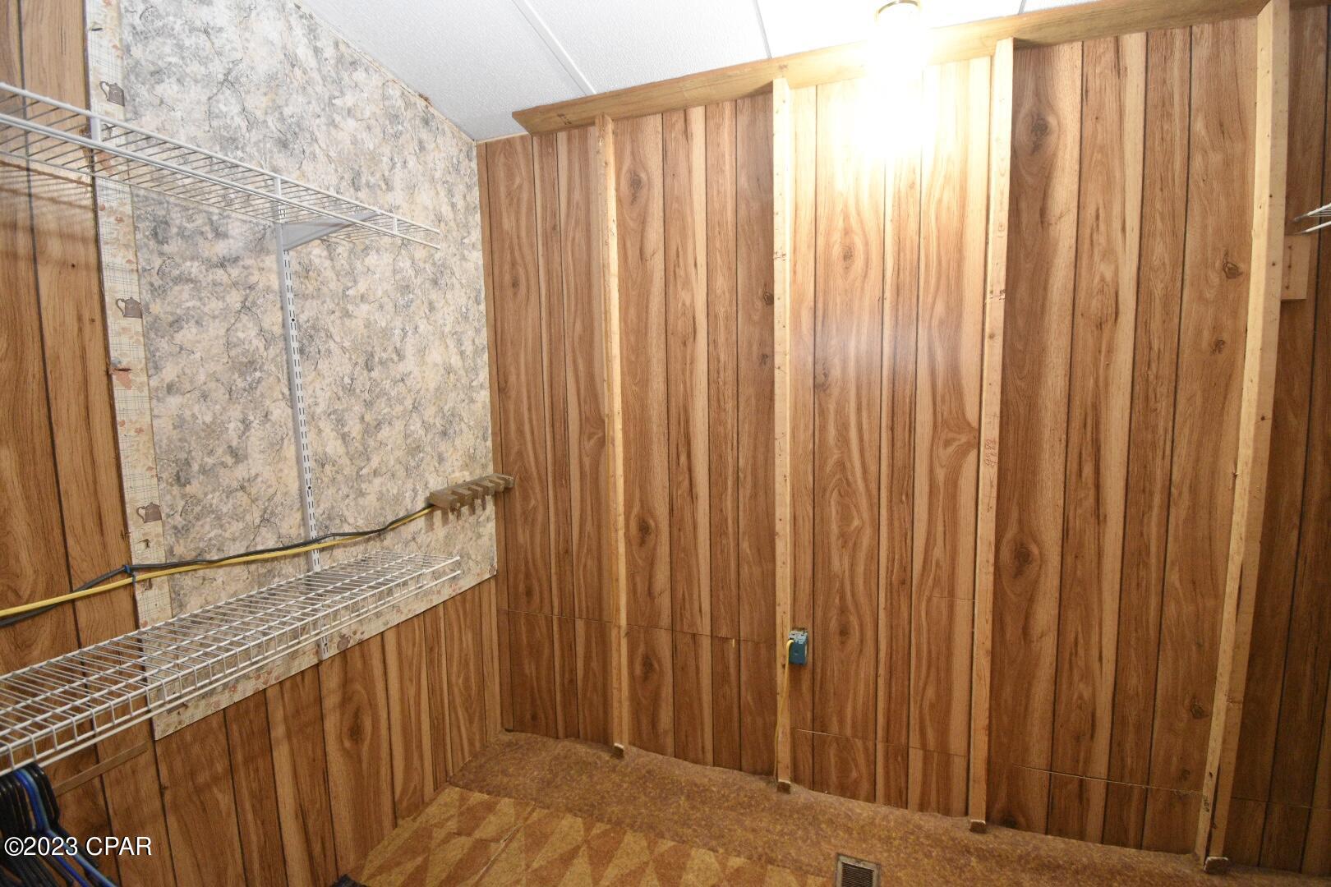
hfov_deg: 100.4
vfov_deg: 77.3
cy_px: 444
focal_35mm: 15
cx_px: 666
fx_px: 555
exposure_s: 1/60
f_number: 4.5
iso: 2500
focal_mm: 10
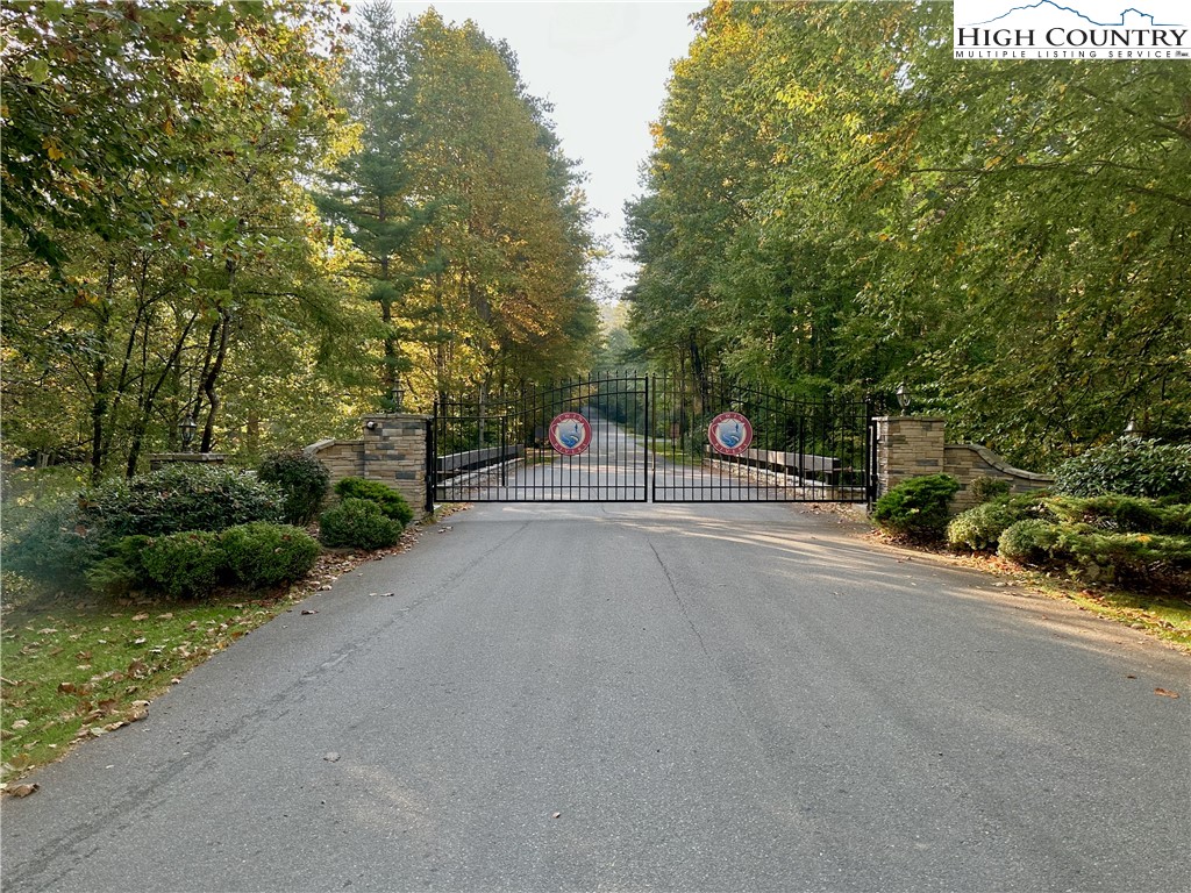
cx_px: 596
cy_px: 446
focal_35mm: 24
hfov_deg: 71.6
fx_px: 826
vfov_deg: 56.8
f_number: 1.78
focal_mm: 6.86
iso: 80
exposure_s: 1/516
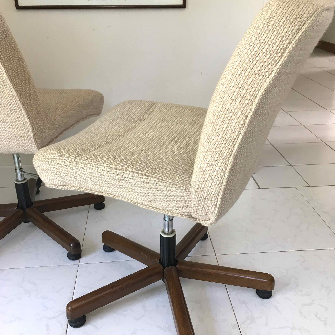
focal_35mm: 35
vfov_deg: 47.2
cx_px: 166
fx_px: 383
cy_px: 178
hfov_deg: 47.2
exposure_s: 1/33
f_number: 2.2
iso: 64
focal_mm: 4.15
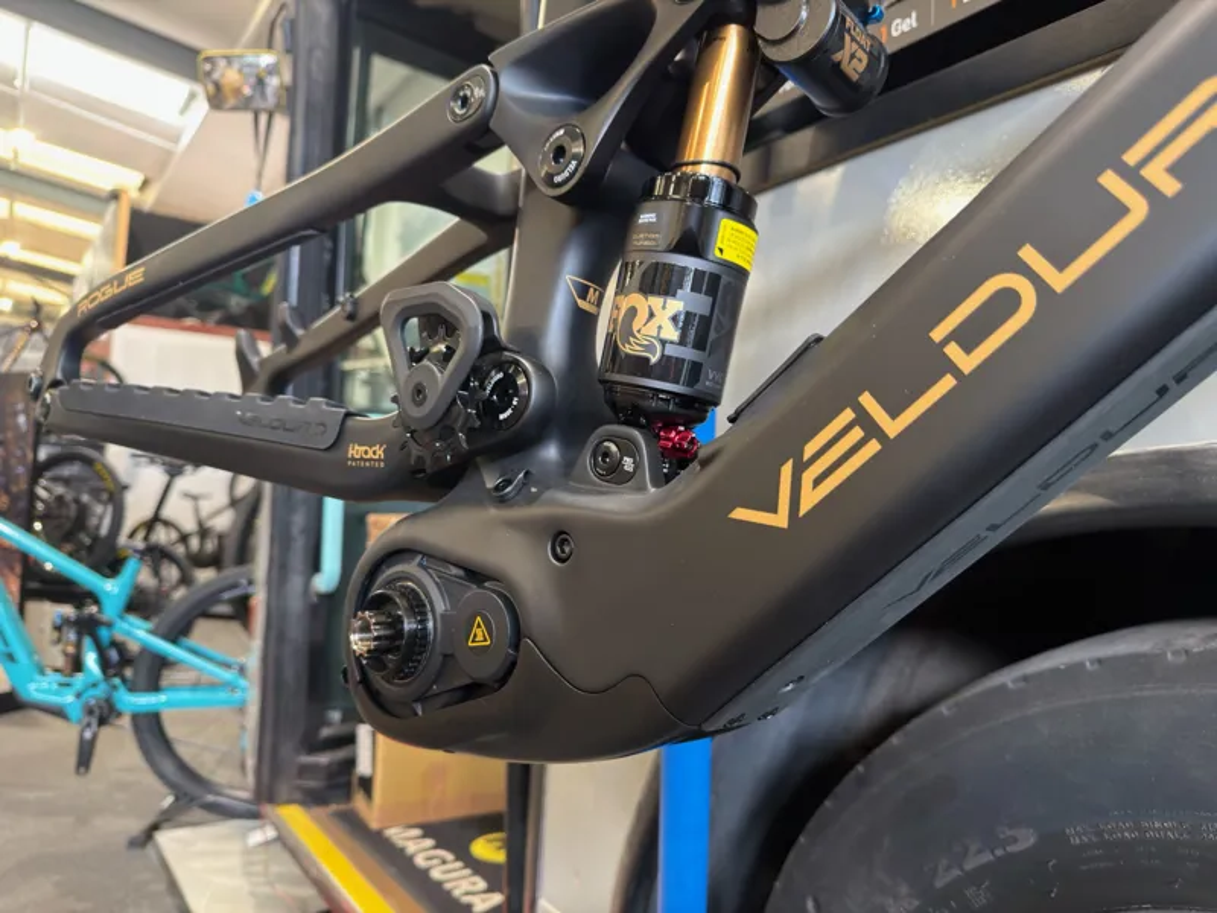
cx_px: 608
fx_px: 844
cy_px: 456
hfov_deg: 71.6
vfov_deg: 56.8
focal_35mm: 24
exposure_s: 1/33
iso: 320
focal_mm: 6.76
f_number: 1.78
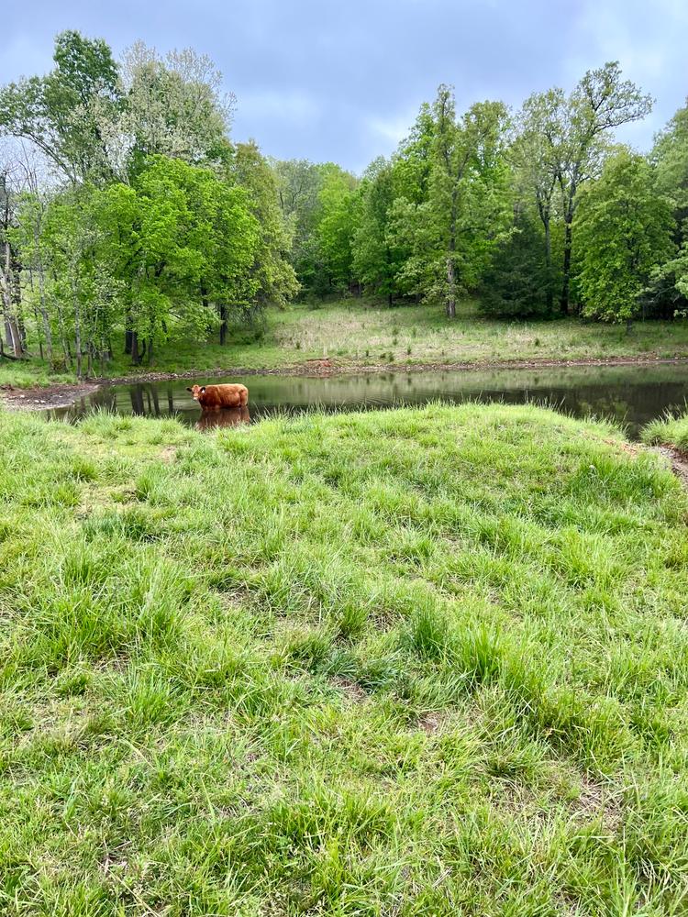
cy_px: 458
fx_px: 689
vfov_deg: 67.3
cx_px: 344
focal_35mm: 26
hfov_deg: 53.1
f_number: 1.5
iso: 50
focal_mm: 5.7
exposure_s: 1/611
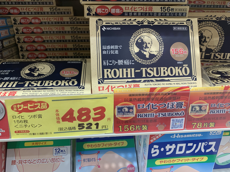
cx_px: 115
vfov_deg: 53.1
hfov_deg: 67.3
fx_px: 173
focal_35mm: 26
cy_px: 86
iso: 64
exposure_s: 1/121
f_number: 1.8
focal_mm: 4.25
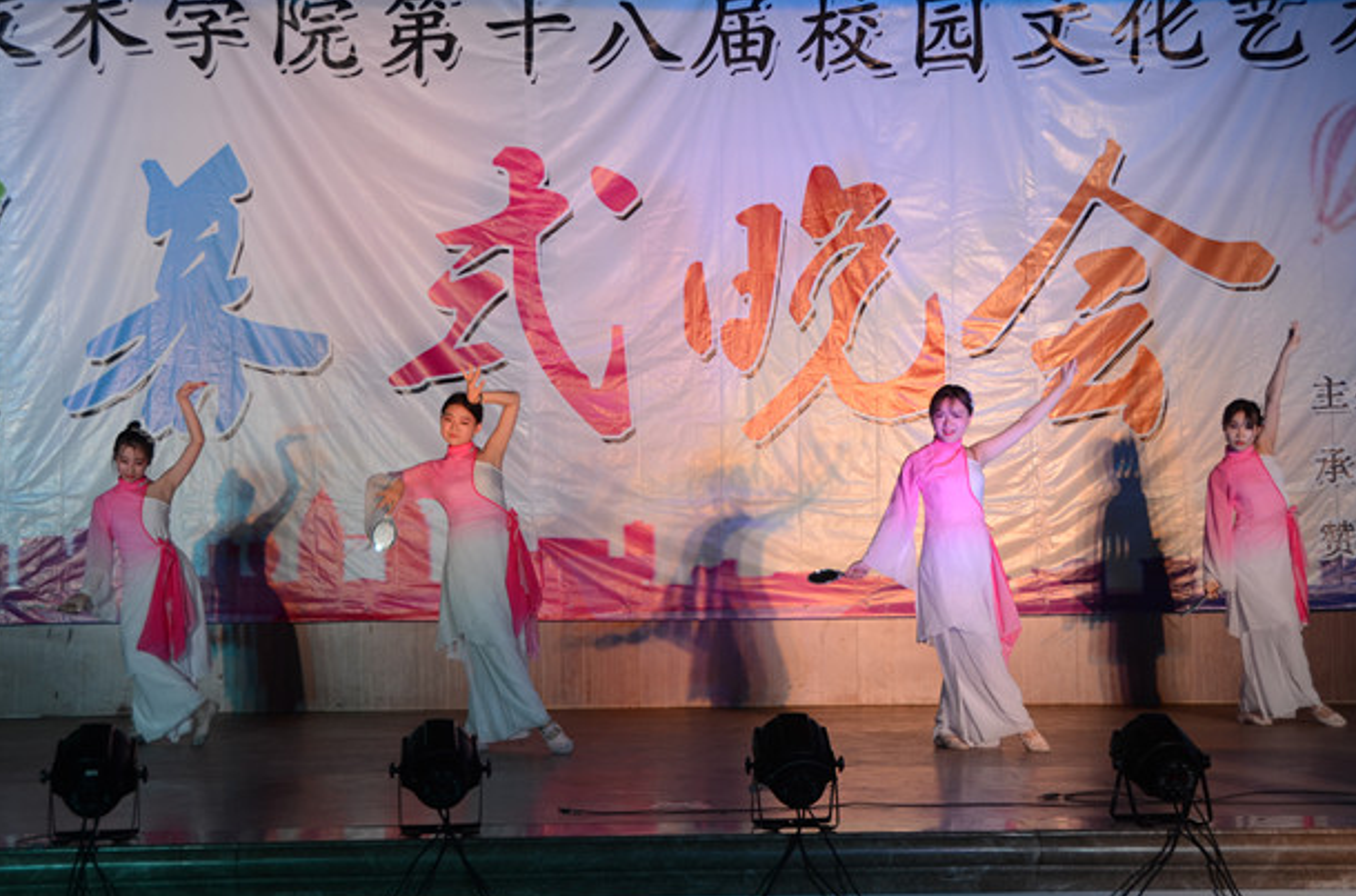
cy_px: 462
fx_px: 2199
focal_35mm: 59
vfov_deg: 23.0
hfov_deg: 34.3
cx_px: 658
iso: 250
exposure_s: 1/125
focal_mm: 35
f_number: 5
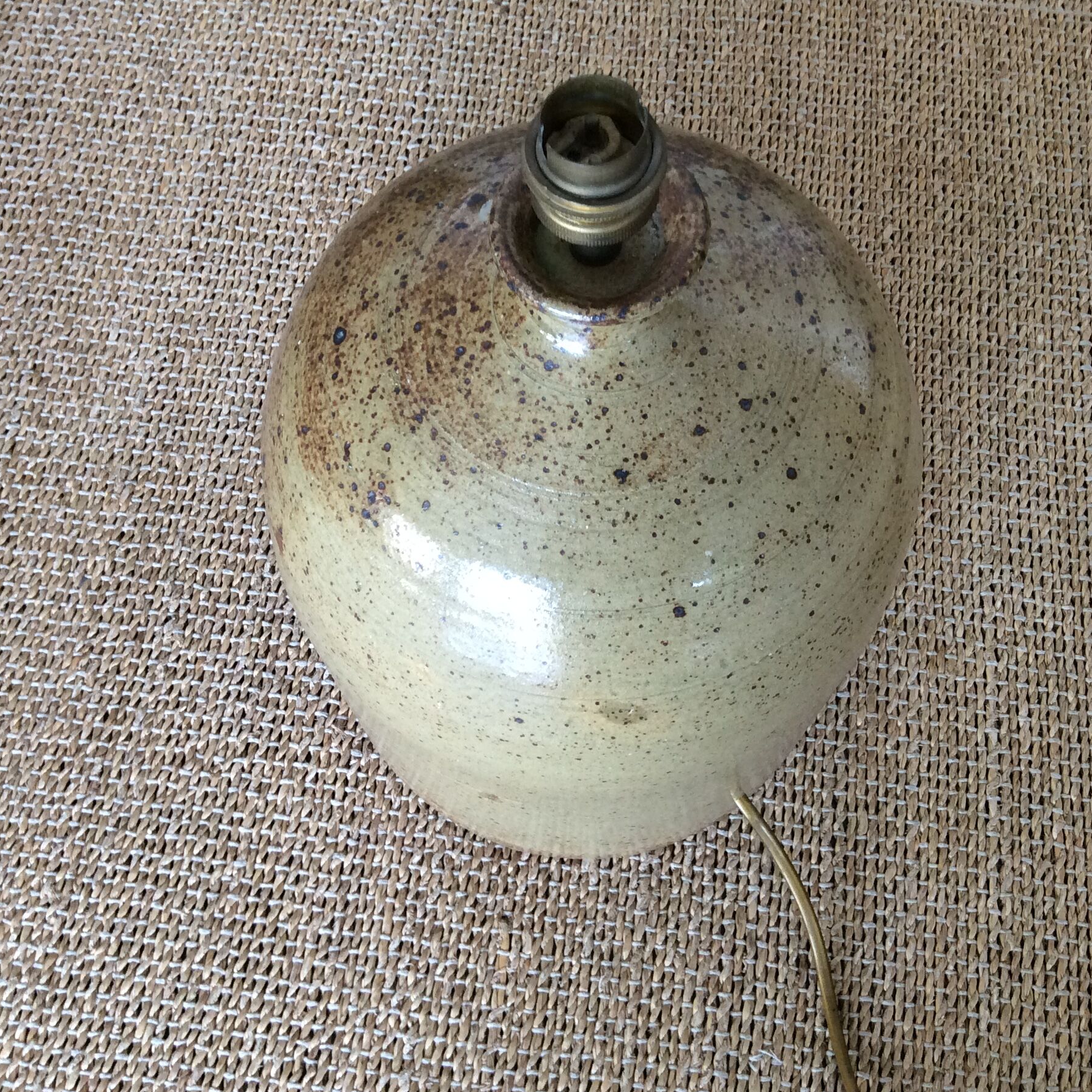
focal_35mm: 41
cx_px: 556
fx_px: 1463
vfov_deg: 40.9
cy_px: 504
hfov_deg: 40.9
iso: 64
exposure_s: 1/25
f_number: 2.4
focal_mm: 3.3
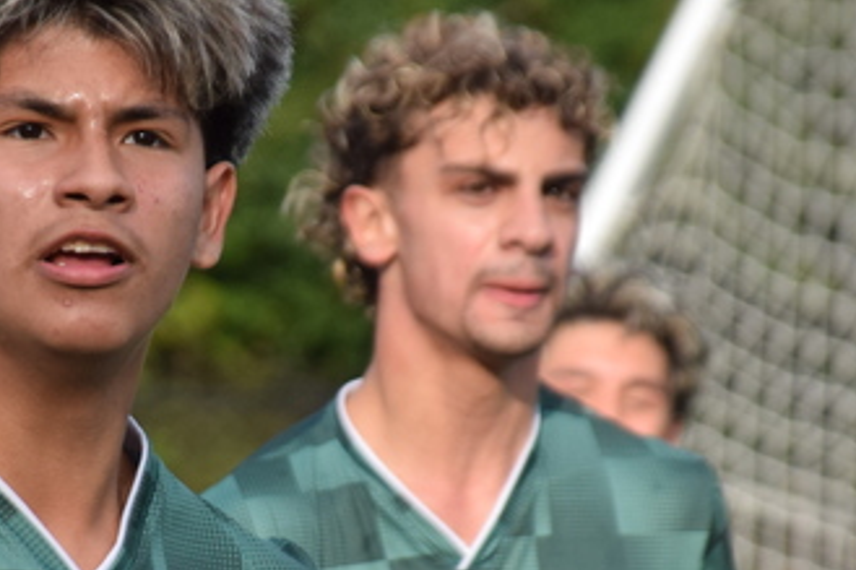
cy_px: 470
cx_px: 206
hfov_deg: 3.2
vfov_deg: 2.1
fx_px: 15542
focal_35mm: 654
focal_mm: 140
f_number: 5.6
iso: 400
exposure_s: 1/1000
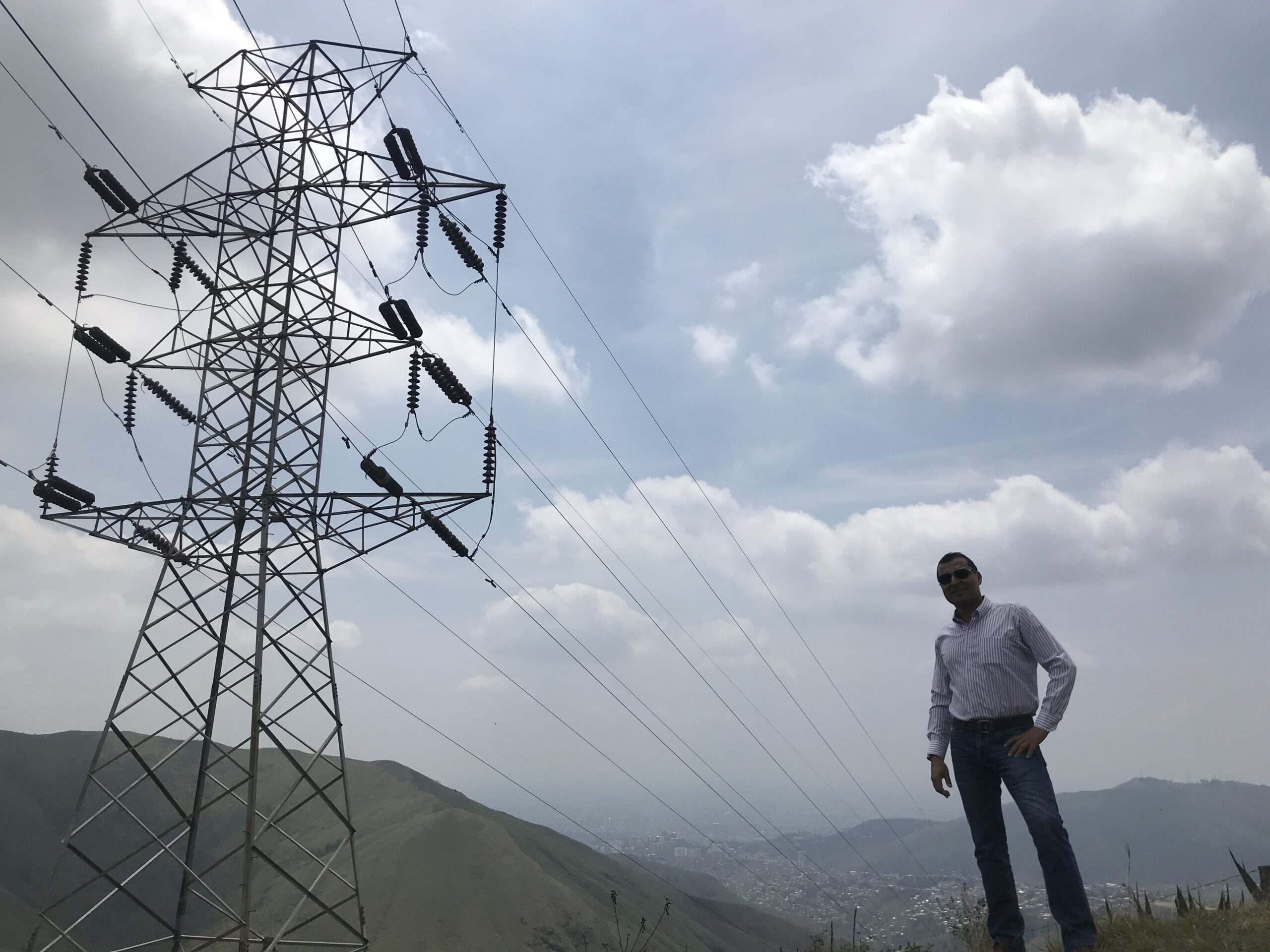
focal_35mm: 28
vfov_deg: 49.7
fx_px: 1027
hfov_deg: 63.4
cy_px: 476
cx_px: 635
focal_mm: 3.99
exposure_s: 1/8000
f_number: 1.8
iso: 20
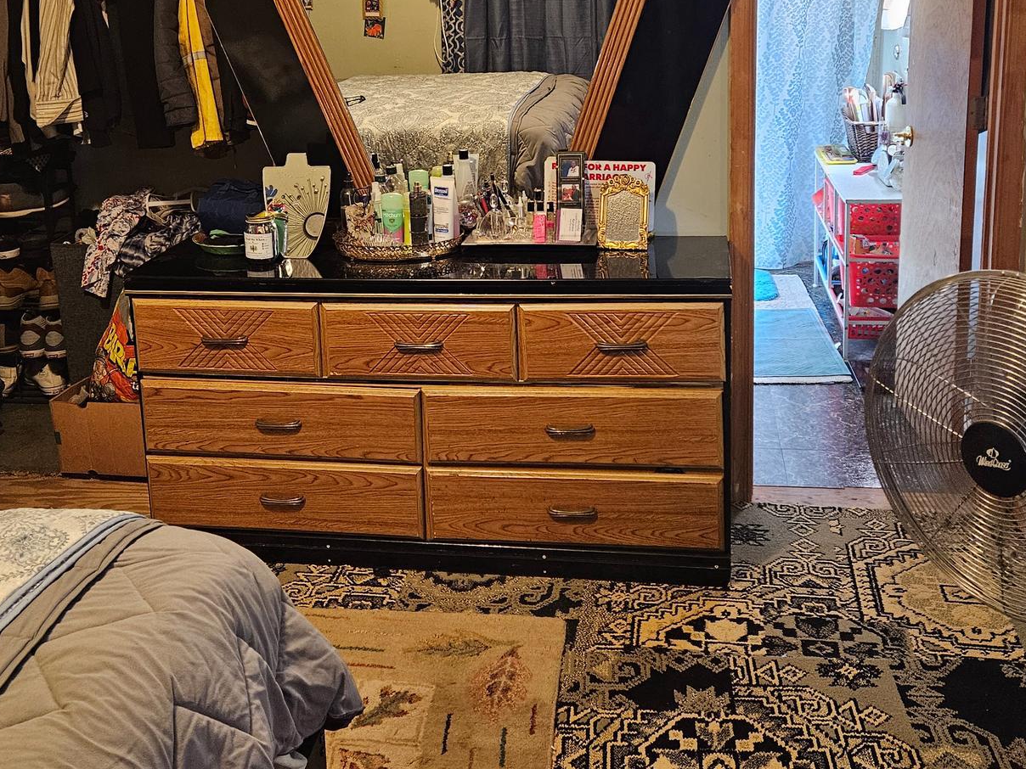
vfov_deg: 35.8
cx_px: 544
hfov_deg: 47.8
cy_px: 171
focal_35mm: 39
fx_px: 1156
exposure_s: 1/120
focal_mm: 5.4
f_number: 1.8
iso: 640
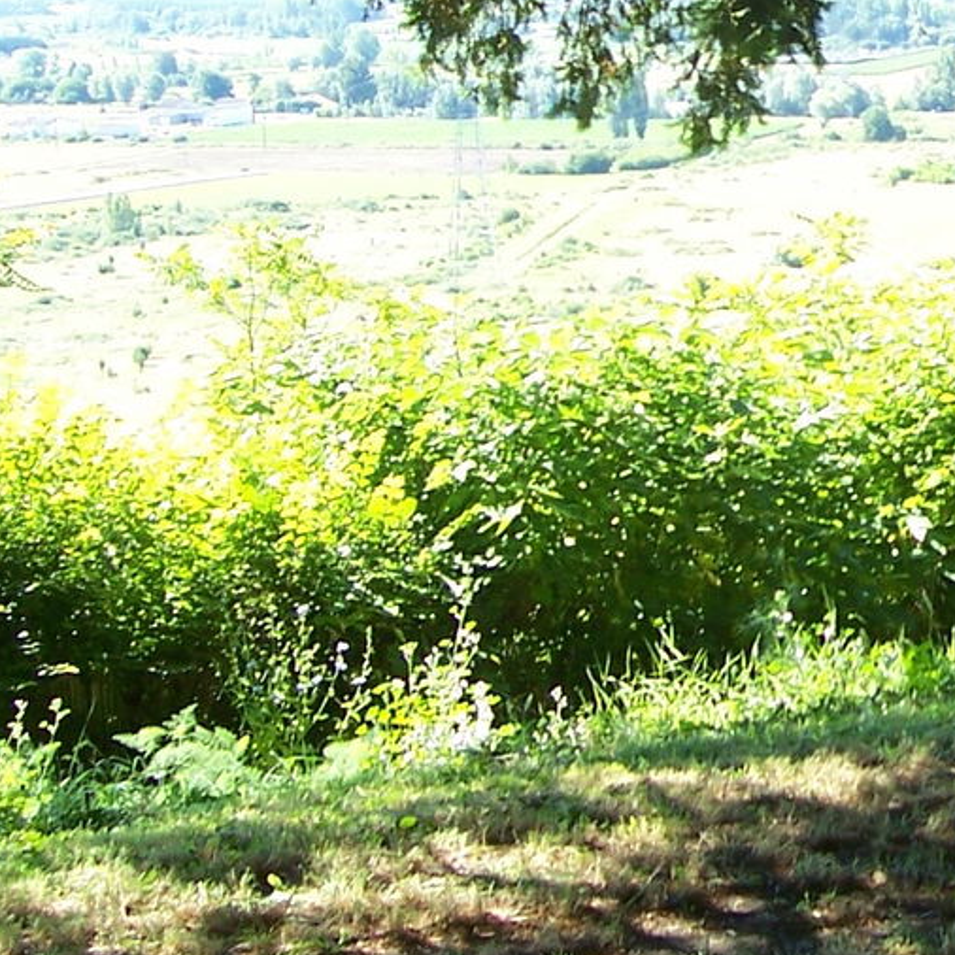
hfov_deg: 17.5
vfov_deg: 18.1
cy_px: 177
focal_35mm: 95
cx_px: 1129
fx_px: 2965
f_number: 2.7
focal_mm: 5.6
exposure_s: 1/180
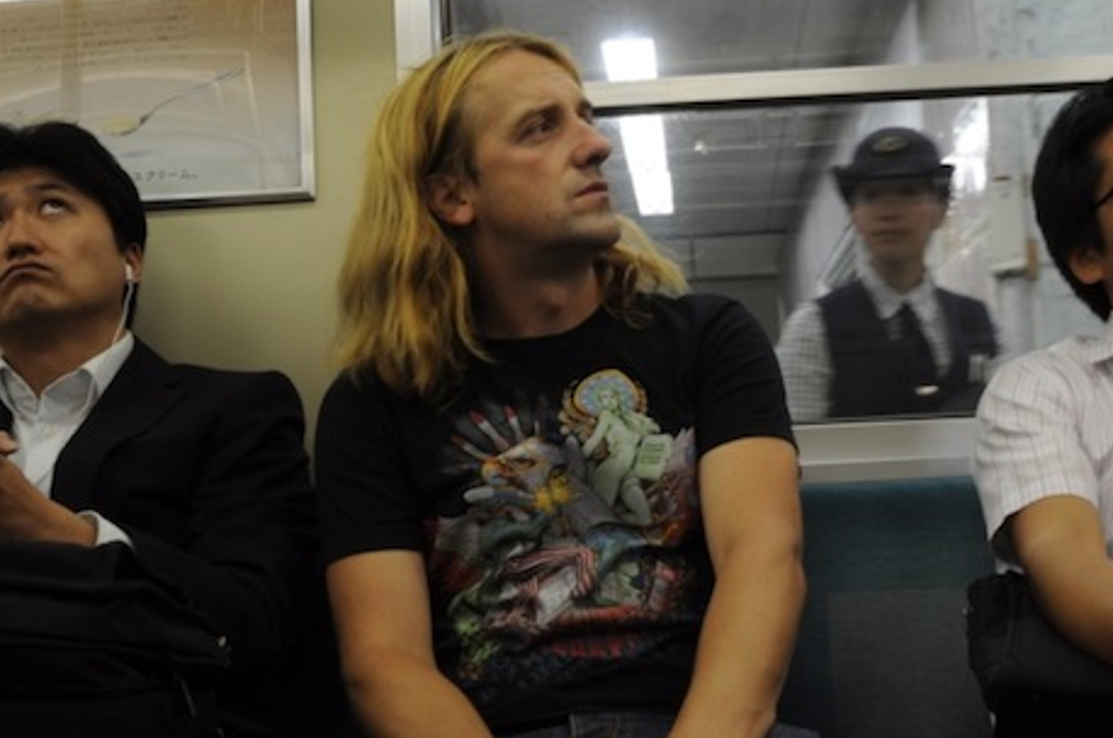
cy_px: 419
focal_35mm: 55
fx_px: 1698
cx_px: 642
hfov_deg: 36.2
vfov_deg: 24.5
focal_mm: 24
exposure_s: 1/20
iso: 200
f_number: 4.5
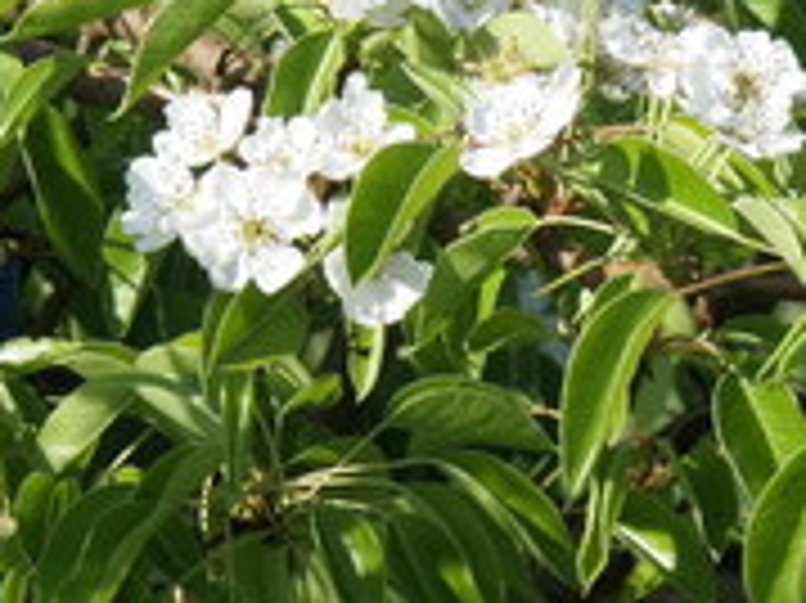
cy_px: 200
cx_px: 743
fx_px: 16893
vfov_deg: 2.0
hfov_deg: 2.7
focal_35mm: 726
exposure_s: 1/500
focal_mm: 46.2
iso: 80
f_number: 5.3
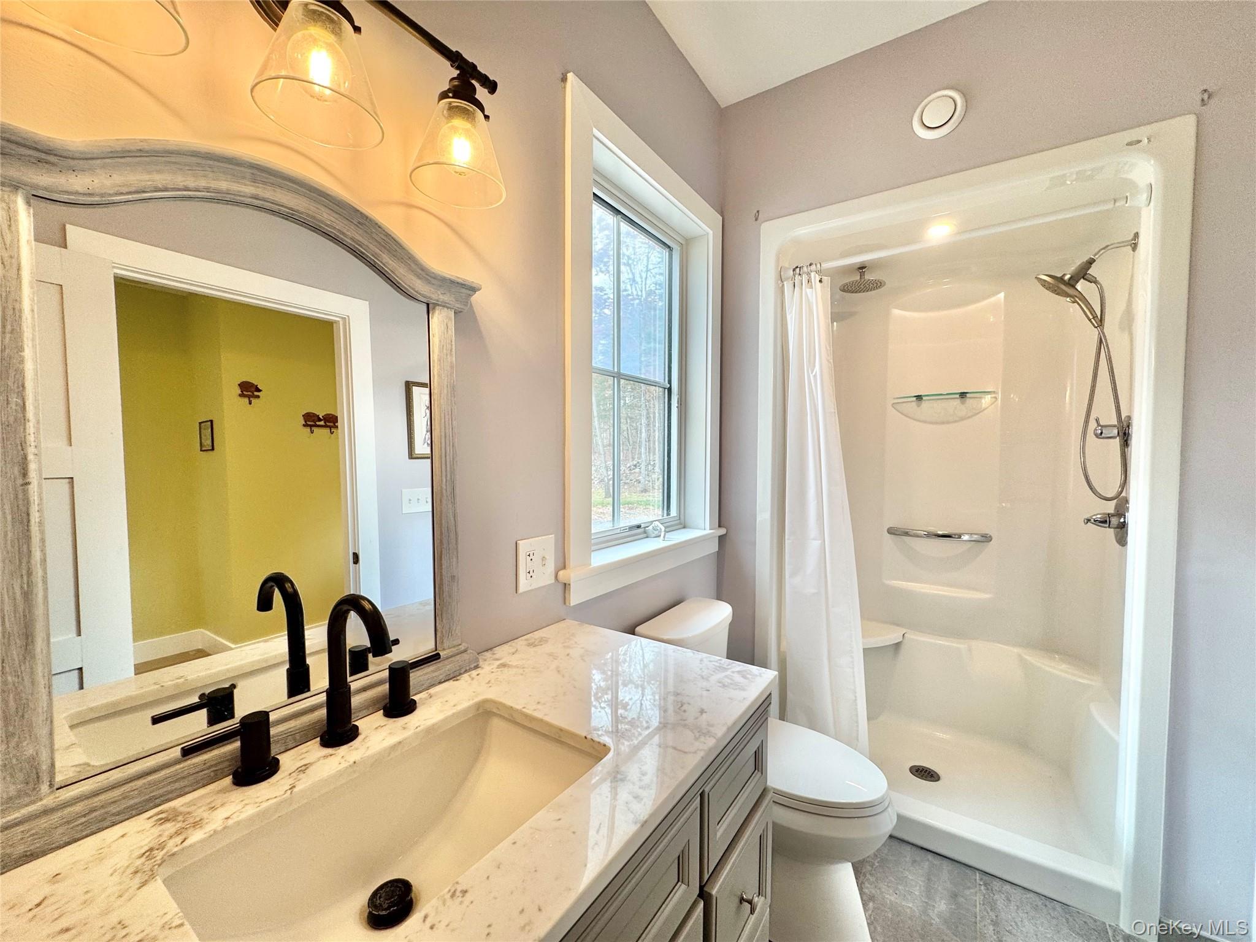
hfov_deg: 102.1
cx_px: 628
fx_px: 508
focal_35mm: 14
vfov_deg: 85.7
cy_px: 471
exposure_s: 1/120
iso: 80
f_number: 2.2
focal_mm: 2.22
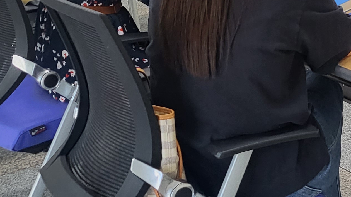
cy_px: -89
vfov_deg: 12.8
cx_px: 409
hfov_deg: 22.1
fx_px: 838
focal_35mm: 90
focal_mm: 4.25
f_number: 1.8
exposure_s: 1/120
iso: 125
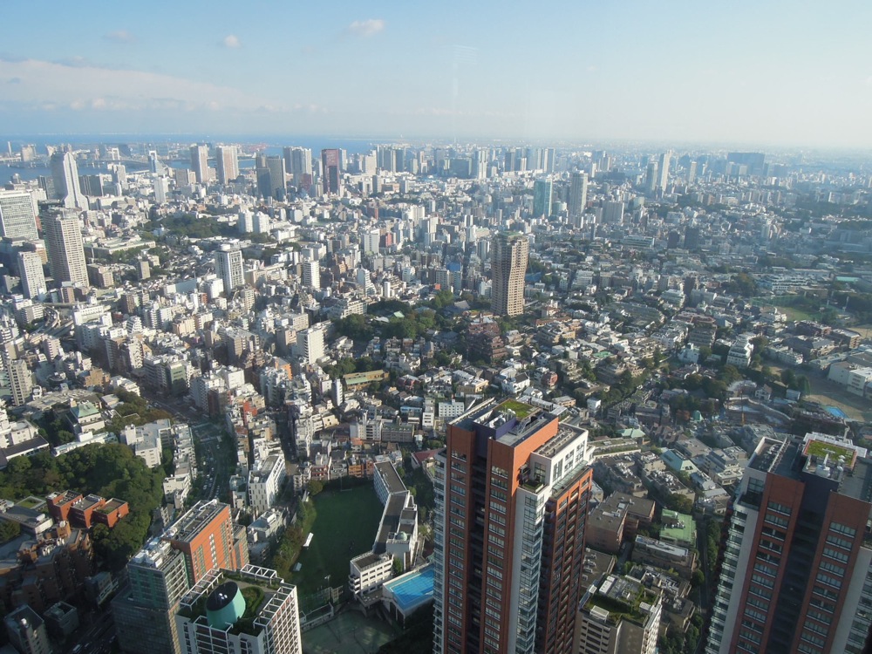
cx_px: 436
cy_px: 327
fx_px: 605
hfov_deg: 71.6
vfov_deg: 56.8
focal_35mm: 24
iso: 160
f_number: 2.8
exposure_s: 1/1250
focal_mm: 4.3
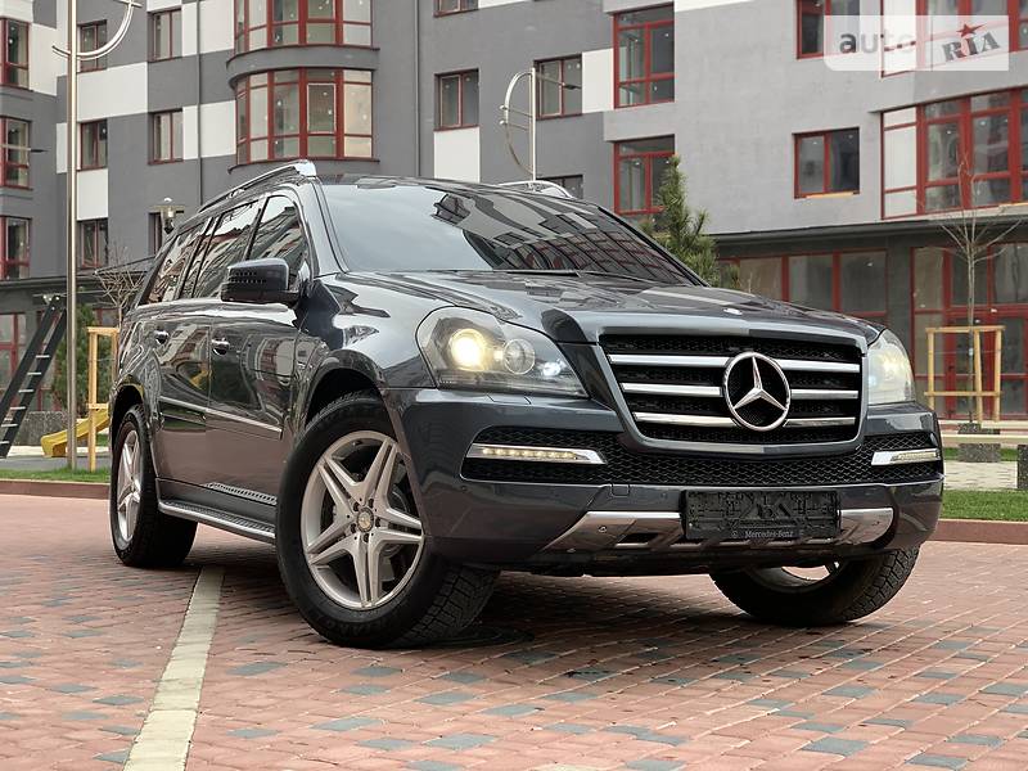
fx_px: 1544
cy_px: 386
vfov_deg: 28.0
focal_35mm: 52
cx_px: 514
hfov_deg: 36.8
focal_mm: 6
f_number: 2.4
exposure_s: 1/122
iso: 25
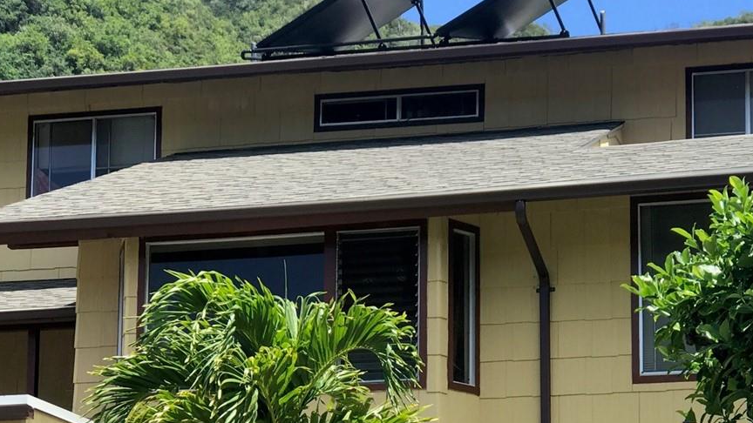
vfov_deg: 10.4
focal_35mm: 115
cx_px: 452
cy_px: 494
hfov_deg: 18.6
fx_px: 2296
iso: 20
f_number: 2.8
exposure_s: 1/329
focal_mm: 6.6
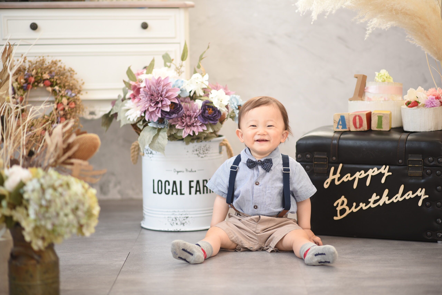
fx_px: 1044
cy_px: 148
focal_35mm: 85
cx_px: 221
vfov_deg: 16.1
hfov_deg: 23.9
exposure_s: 1/200
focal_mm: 85
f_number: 1.8
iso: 200
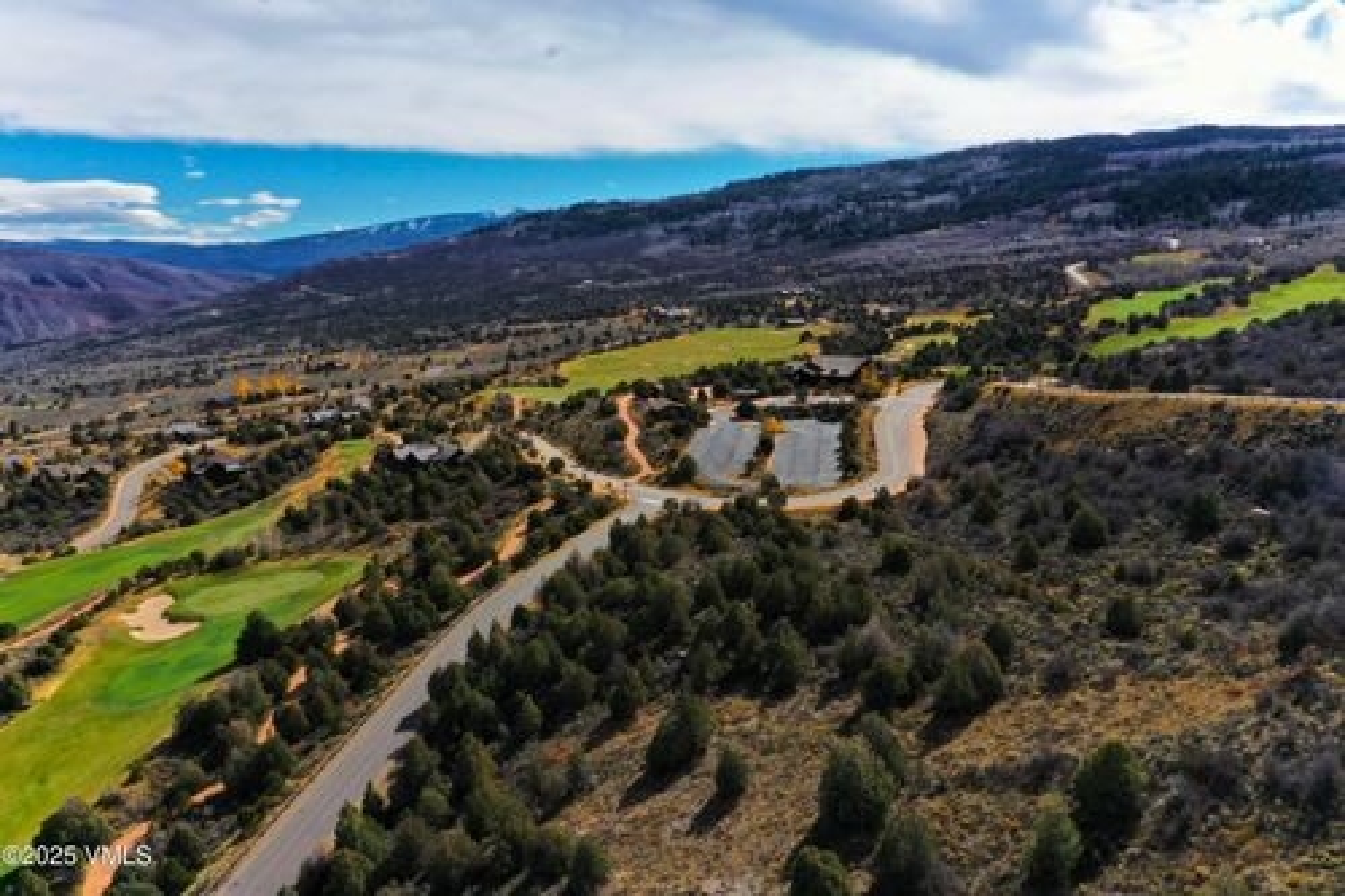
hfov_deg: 65.5
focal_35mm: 28
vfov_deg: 46.4
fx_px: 1046
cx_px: 672
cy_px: 448
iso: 100
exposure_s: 1/80
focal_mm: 10.26
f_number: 2.8
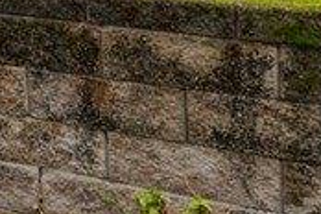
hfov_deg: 14.4
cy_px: -90
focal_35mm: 100
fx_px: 892
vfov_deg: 13.1
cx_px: -430
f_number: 8
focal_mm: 16
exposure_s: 1/30
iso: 400
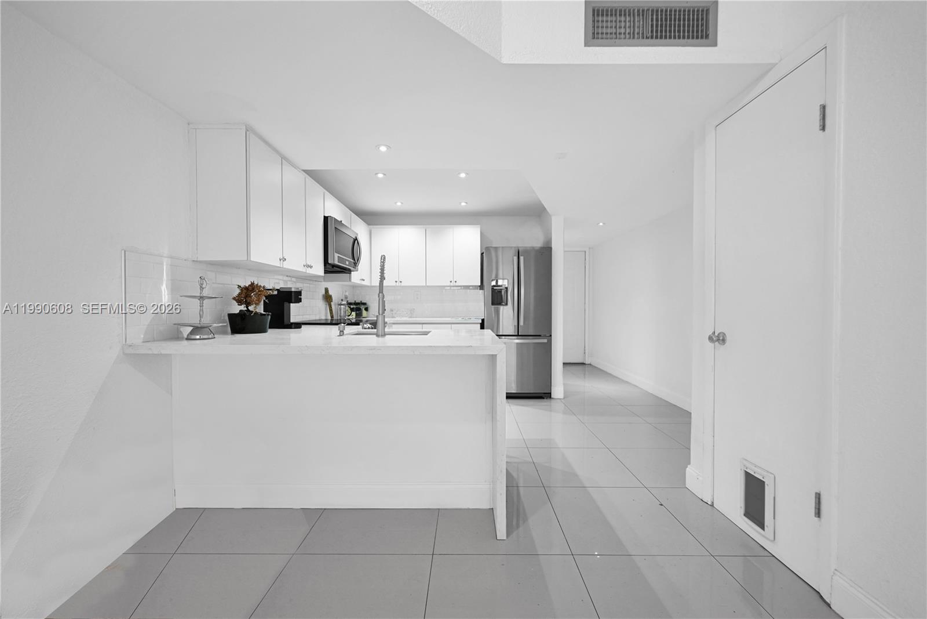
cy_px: 310
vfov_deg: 81.2
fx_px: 361
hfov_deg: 104.2
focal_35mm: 14
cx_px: 464
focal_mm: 14
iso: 100
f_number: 4
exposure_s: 1/15
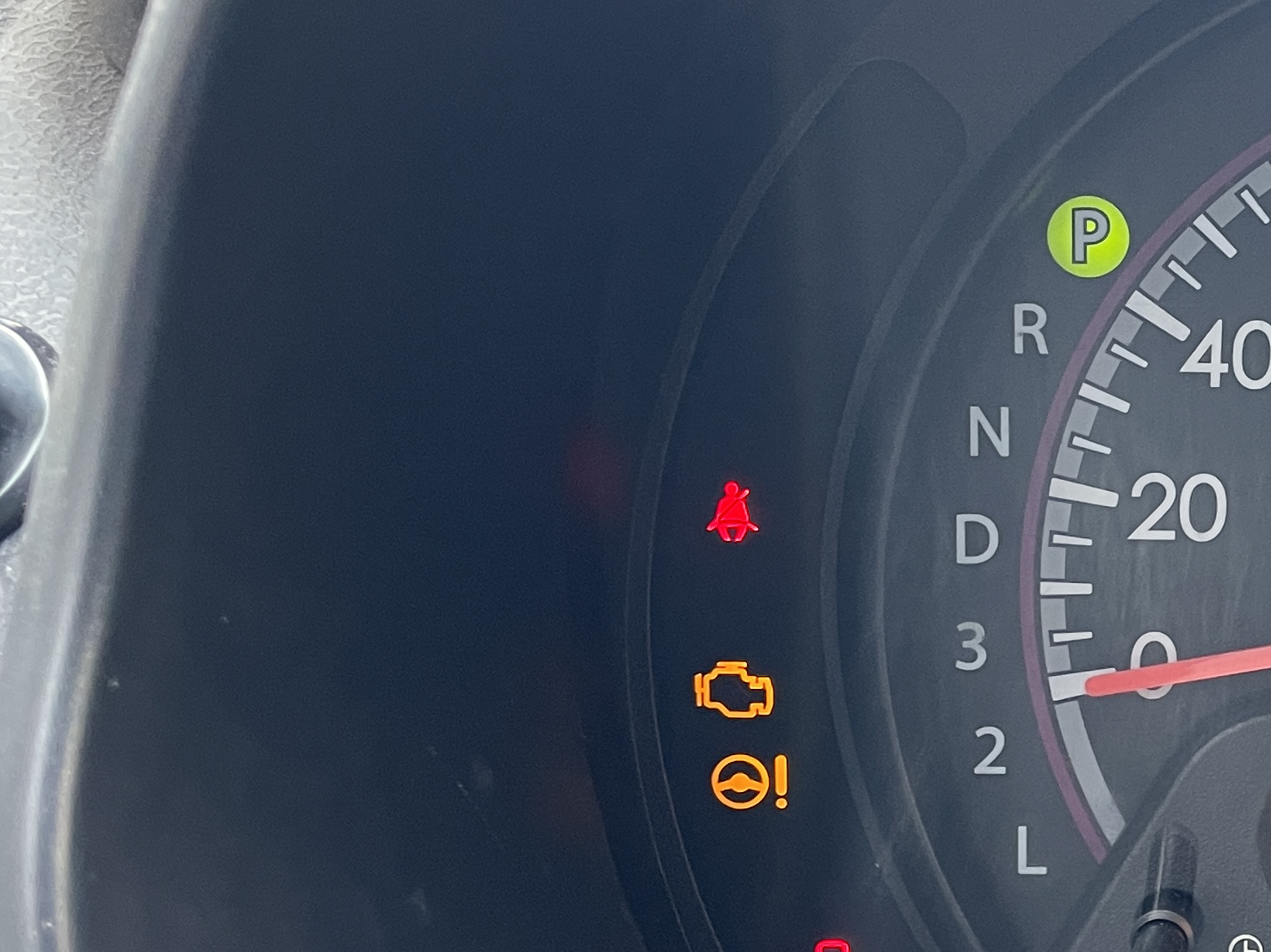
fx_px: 2606
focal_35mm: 71
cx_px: 1508
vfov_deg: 20.7
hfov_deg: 24.9
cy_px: 522
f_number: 1.6
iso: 125
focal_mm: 4.2
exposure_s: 1/91
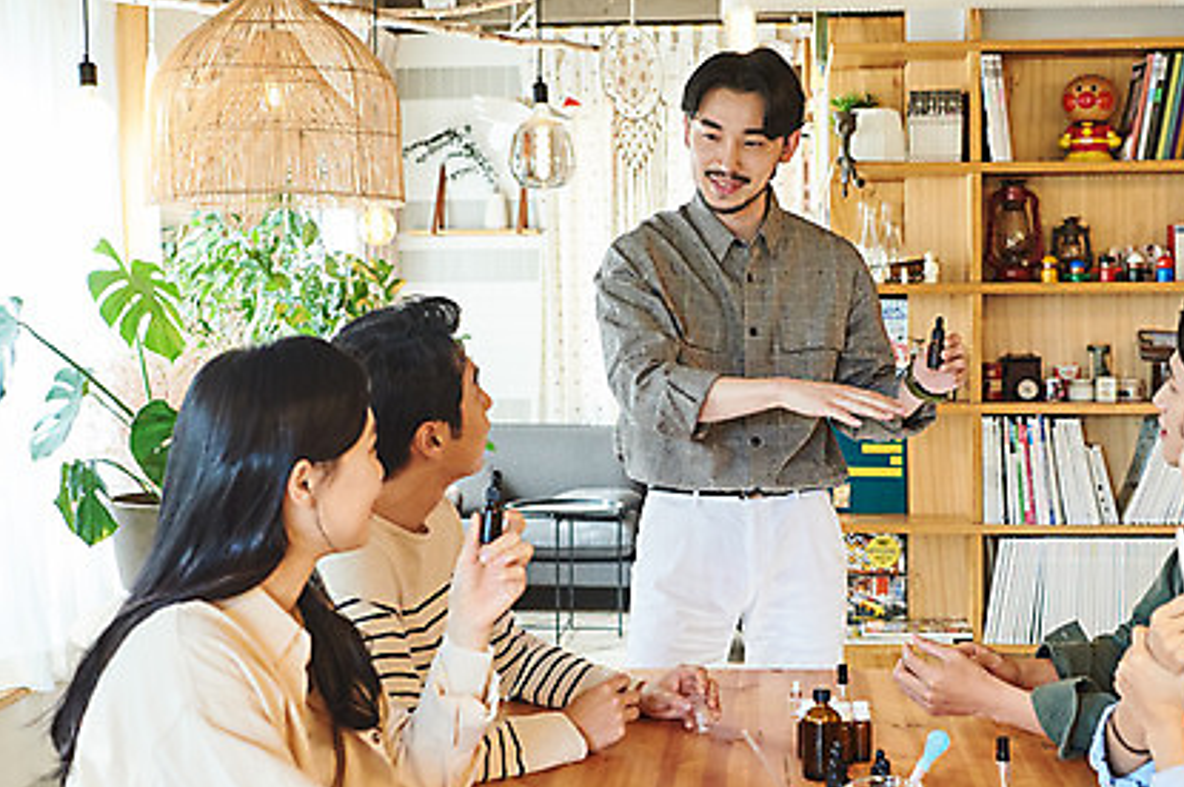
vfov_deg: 24.6
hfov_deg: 36.1
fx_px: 1807
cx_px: 710
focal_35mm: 55
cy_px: 408
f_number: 4
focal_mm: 38
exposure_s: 1/125
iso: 800
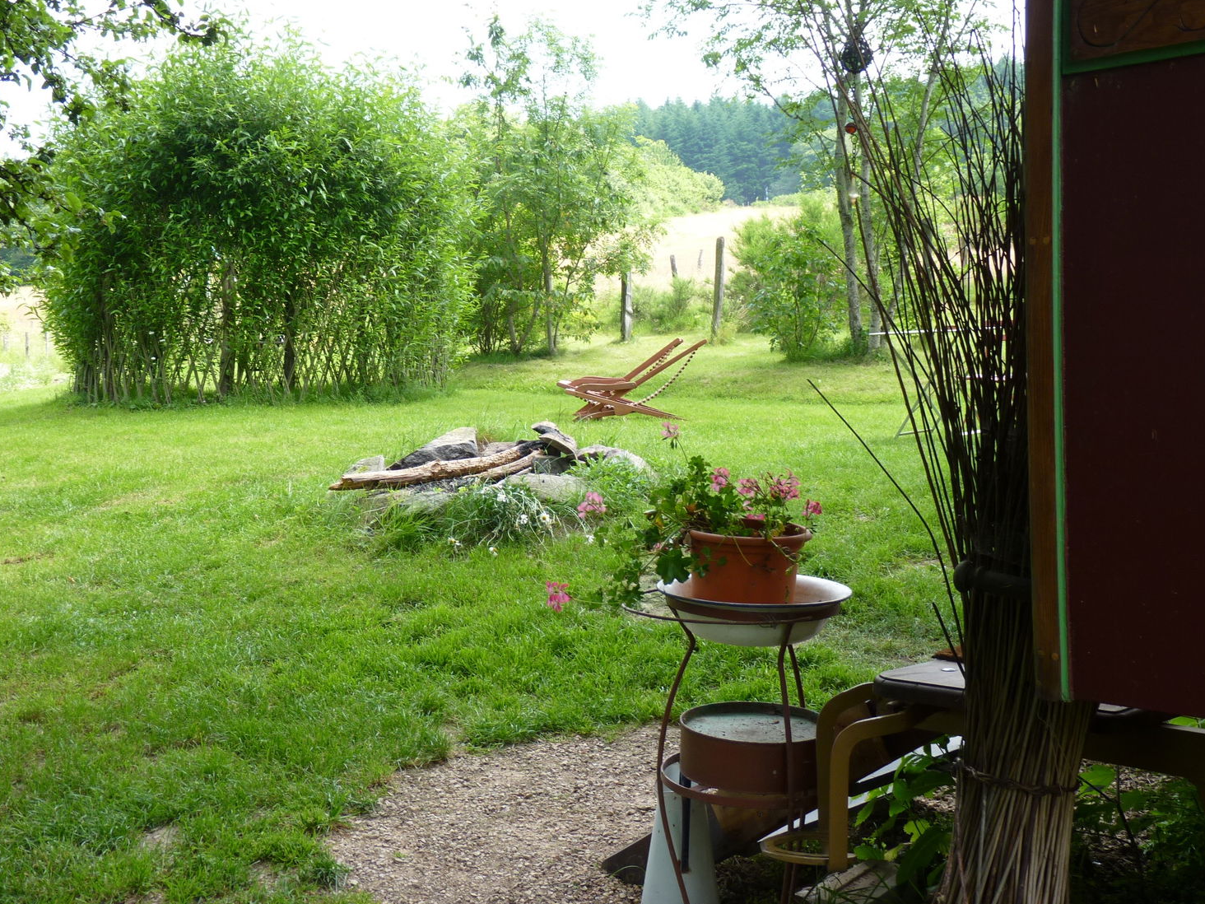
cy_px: 416
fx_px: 1636
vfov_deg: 30.9
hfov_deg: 40.4
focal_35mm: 47
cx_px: 585
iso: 80
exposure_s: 1/125
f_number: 3
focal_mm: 7.6
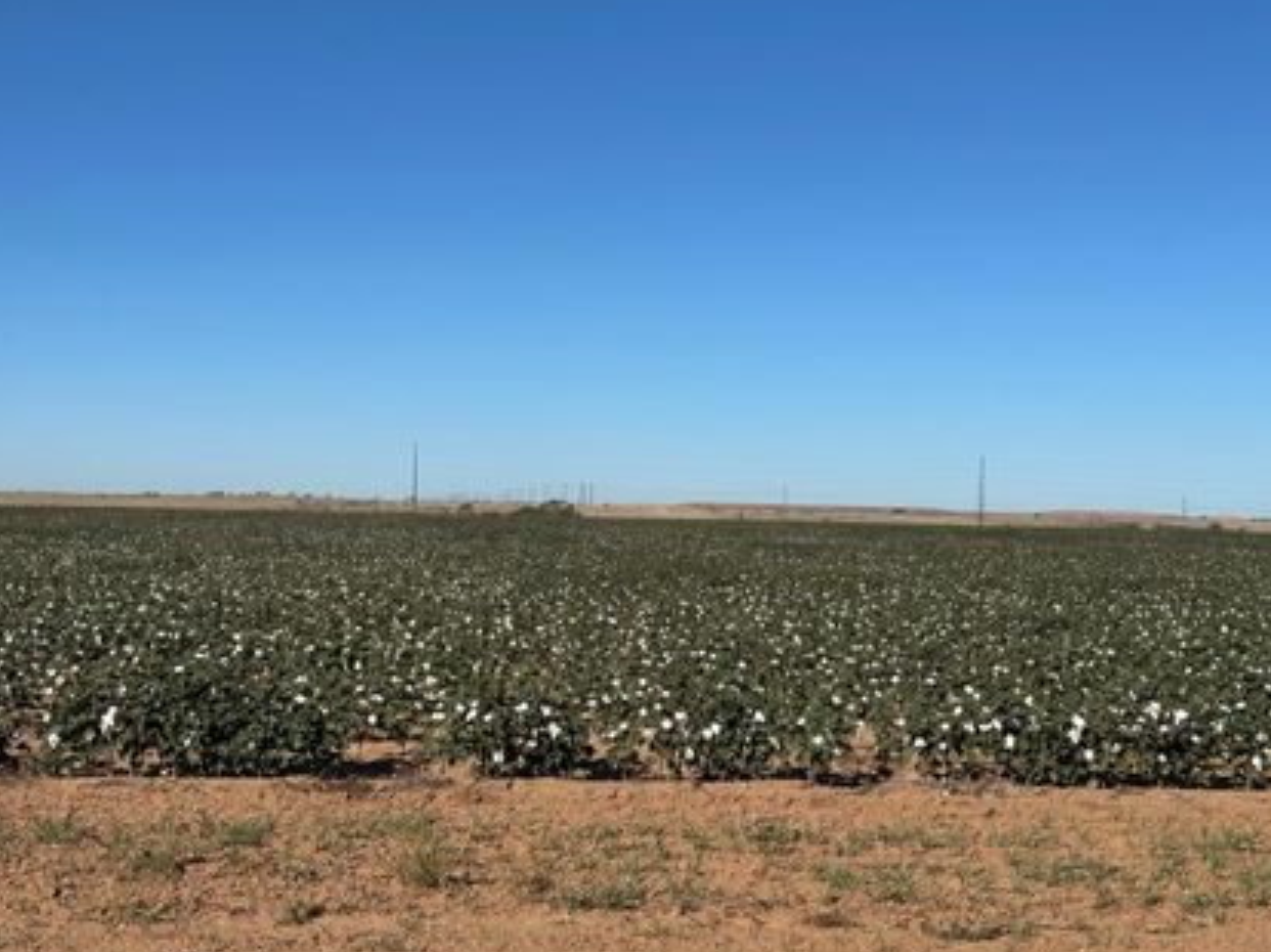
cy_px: 441
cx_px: 550
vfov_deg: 25.2
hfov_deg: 33.2
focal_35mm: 58
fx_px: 2128
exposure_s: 1/7092
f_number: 1.78
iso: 64
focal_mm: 6.86
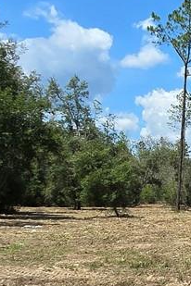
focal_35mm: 70
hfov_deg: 17.5
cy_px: 158
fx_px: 557
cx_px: 288
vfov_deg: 28.8
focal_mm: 2.2
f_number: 2.2
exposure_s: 1/2346
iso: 50
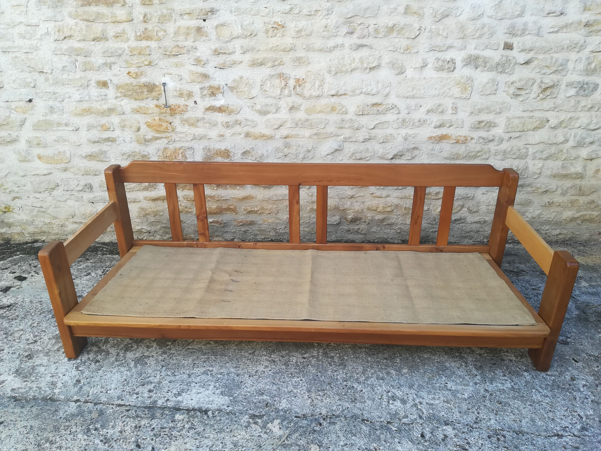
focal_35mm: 26
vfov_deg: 53.1
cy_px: 226
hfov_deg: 67.3
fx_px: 451
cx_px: 300
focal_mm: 3.83
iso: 64
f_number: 2.2
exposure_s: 1/100
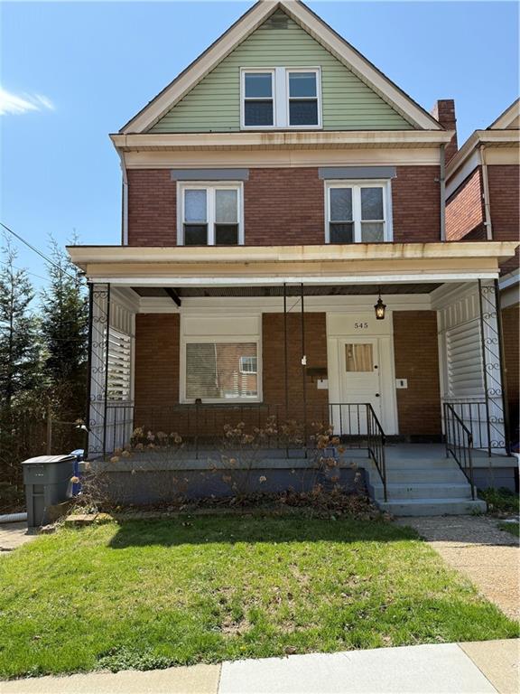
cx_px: 260
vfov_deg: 71.6
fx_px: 481
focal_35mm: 24
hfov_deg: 56.8
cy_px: 347
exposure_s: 1/2907
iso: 100
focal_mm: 6.76
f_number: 1.78
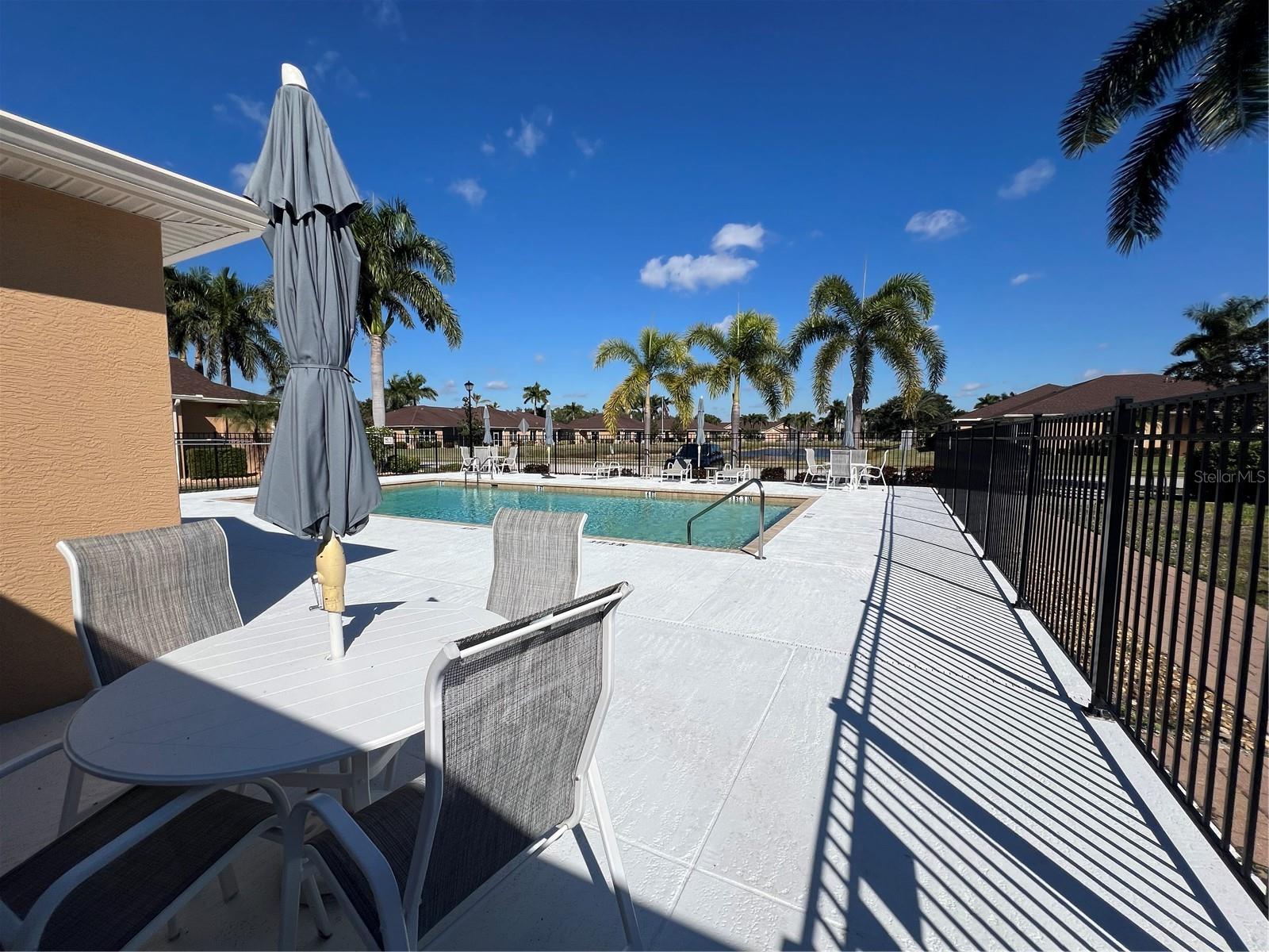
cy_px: 476
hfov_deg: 106.2
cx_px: 634
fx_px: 477
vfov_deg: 89.9
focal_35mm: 13
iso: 32
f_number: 1.8
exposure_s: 1/4785
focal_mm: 1.57
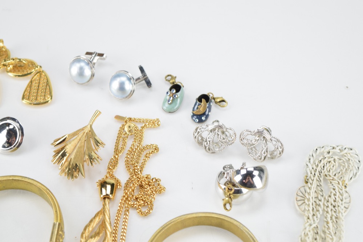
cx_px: 182
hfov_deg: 24.6
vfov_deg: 16.6
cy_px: 121
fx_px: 832
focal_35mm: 82
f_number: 5.6
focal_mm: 55
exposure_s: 1/100
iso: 800
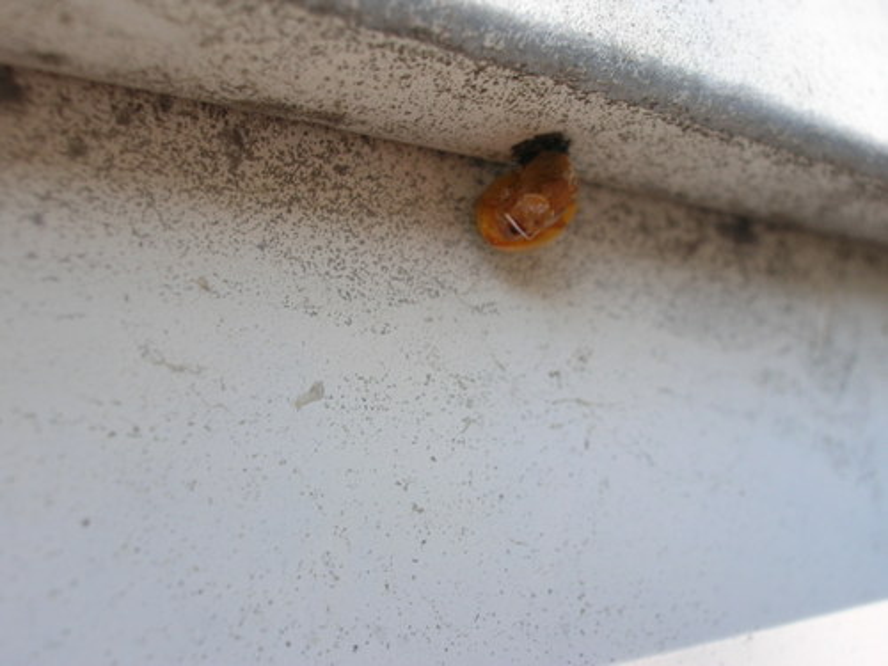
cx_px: 444
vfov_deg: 31.5
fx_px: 1180
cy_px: 333
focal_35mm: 46
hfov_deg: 41.2
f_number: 5.4
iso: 50
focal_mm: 7.7
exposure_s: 1/24.6
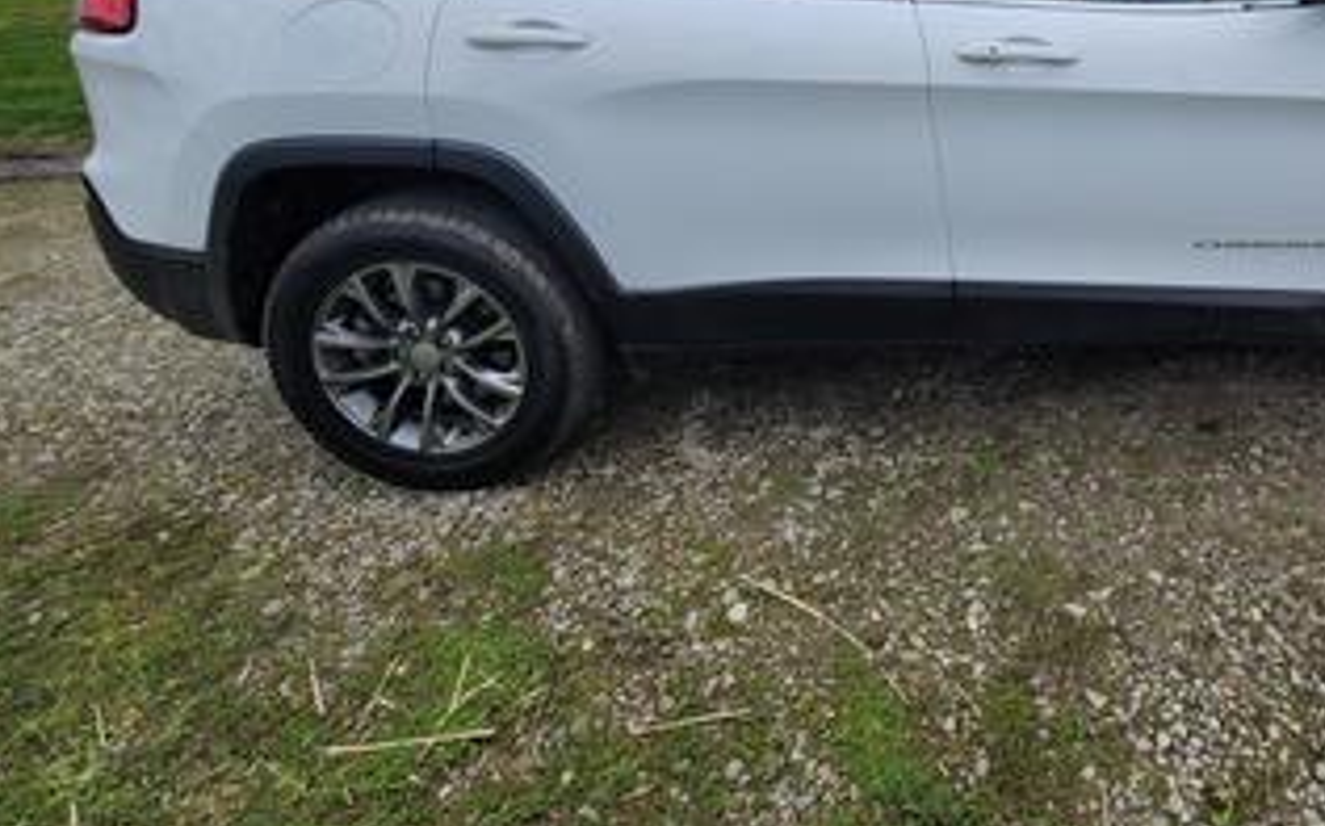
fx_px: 794
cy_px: 126
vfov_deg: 50.4
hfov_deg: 73.7
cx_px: 1002
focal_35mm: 22
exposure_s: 1/1081
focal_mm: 2.2
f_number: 2.2
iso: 64
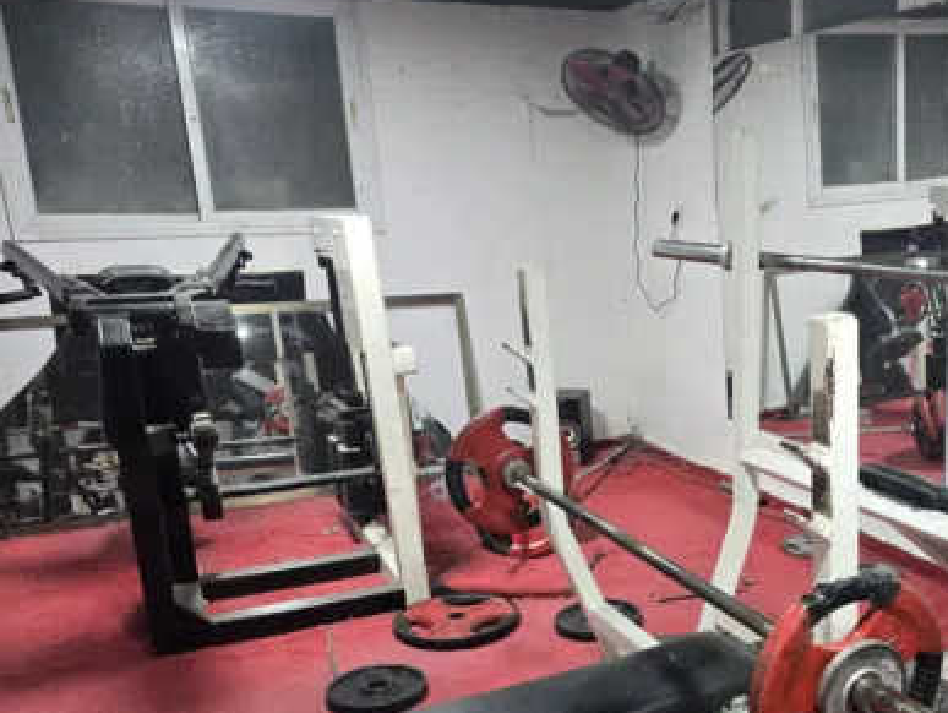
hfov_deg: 46.9
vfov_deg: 37.1
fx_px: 1042
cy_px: 515
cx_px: 725
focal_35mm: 38
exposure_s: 1/100
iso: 250
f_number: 1.7
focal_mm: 6.3
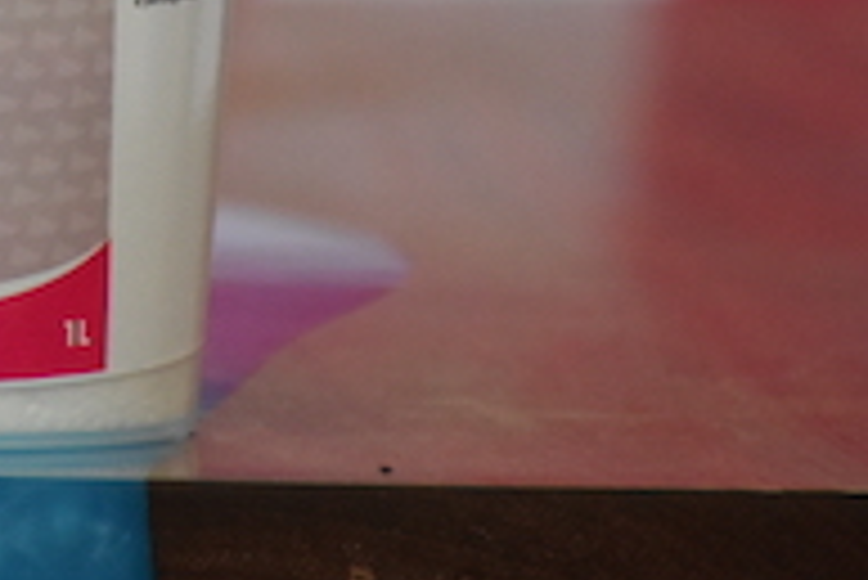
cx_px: -346
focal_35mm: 697
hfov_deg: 3.0
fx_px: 16818
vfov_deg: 2.0
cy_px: -250
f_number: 5.6
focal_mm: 140
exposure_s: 1/125
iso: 2000
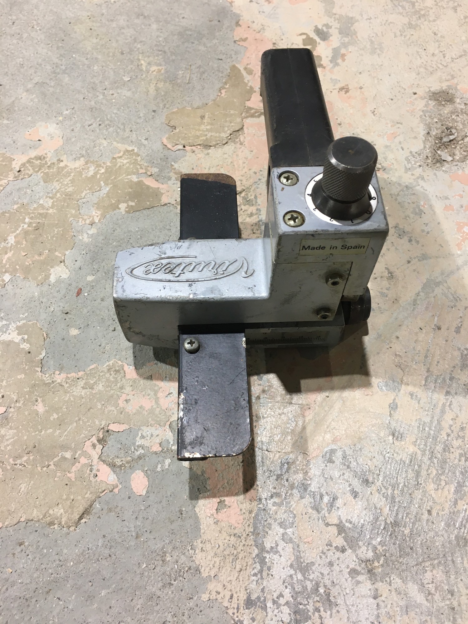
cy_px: 312
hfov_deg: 48.2
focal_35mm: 29
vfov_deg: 61.7
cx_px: 234
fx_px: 523
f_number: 2.2
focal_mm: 4.15
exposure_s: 1/30
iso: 64
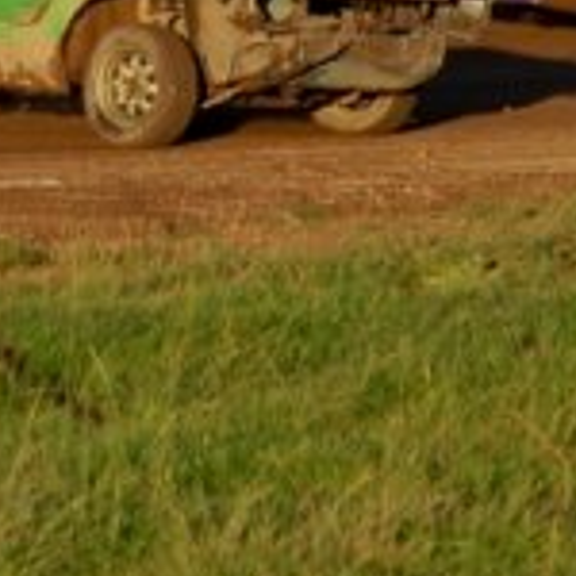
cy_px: -115
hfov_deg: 4.9
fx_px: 6661
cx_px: -430
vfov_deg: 4.9
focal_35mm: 354
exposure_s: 1/800
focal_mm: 65
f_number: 5.3
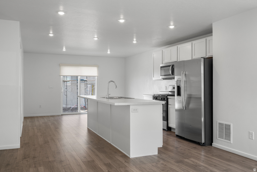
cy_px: 86
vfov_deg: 43.7
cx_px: 128
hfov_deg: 61.9
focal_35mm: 30
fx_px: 214
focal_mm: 30
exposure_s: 1/5
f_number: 8
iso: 500
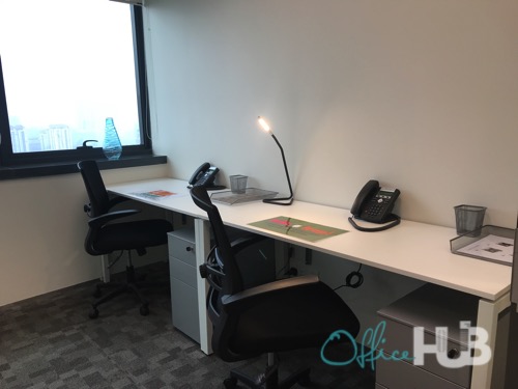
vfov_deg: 49.7
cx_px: 259
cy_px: 194
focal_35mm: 28
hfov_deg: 63.4
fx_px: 419
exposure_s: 1/33
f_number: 1.8
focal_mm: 3.99
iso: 25
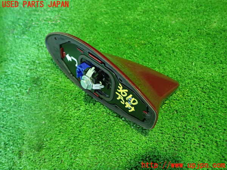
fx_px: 184
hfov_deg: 63.4
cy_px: 85
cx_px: 114
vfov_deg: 49.7
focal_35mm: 28
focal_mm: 5.05
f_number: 2.2
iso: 800
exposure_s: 1/30
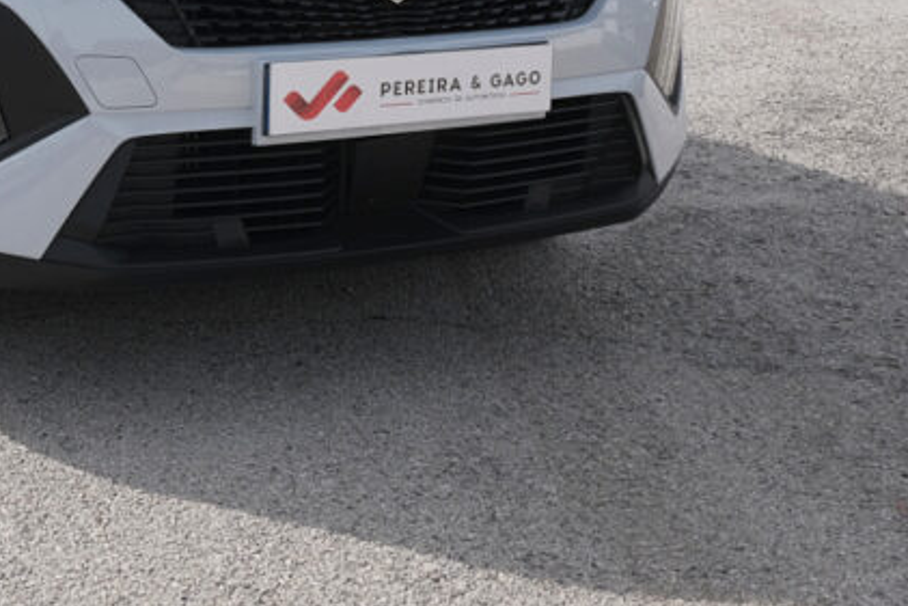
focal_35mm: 73
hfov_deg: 27.0
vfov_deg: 18.1
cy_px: -49
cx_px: 149
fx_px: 1842
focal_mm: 20.3
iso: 160
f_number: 9
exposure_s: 1/250
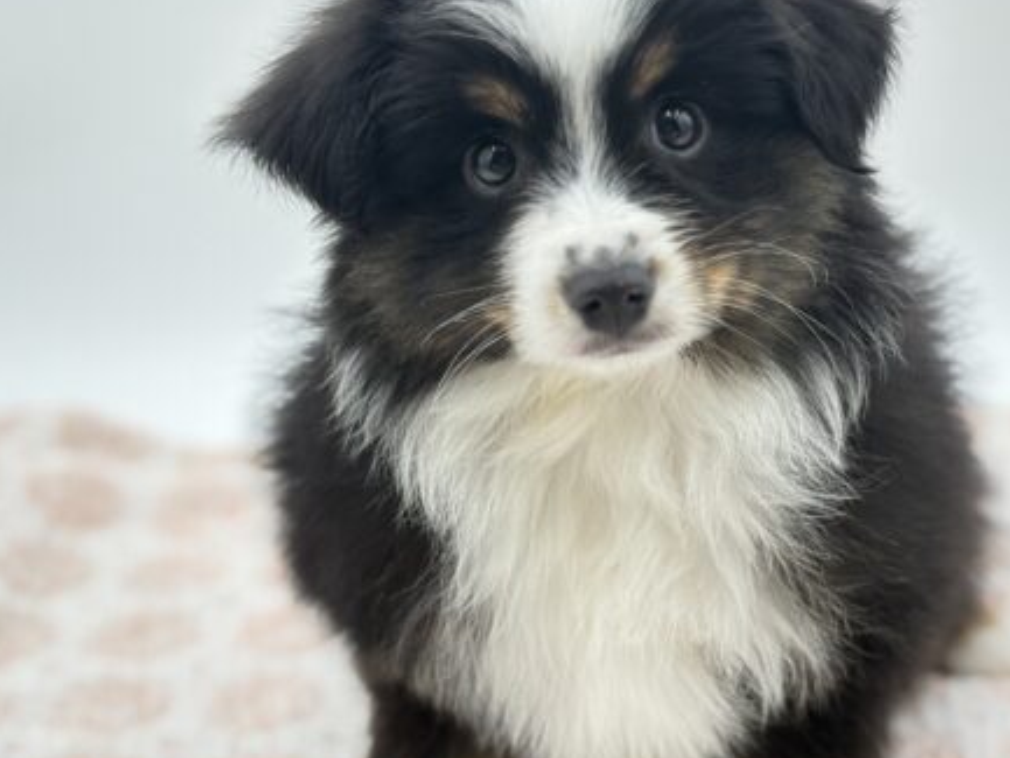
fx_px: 2101
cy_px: 420
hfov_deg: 27.0
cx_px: 613
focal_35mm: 72
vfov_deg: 20.4
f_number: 1.6
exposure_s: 1/205
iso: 32
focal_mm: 5.96
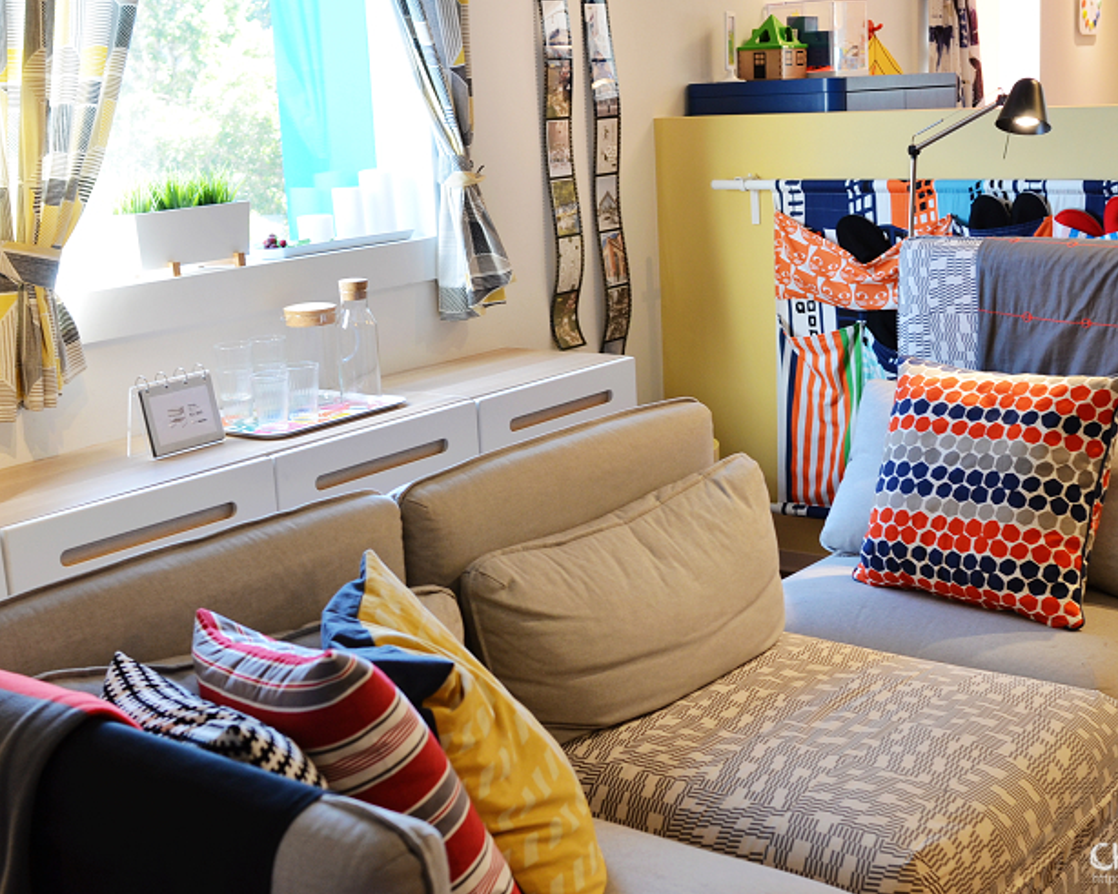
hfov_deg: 38.8
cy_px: 448
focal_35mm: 48
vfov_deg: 31.4
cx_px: 579
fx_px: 1588
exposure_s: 1/80
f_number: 4.5
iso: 400
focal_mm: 28
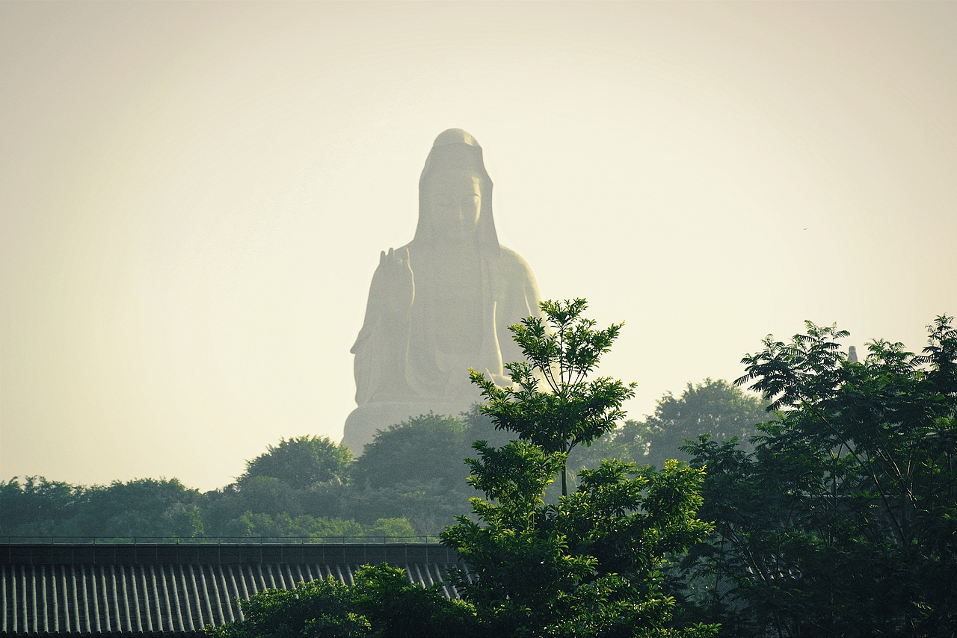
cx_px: 478
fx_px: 4866
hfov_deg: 11.2
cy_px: 319
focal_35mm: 183
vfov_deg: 7.5
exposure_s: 1/400
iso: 100
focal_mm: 183
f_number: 5.6
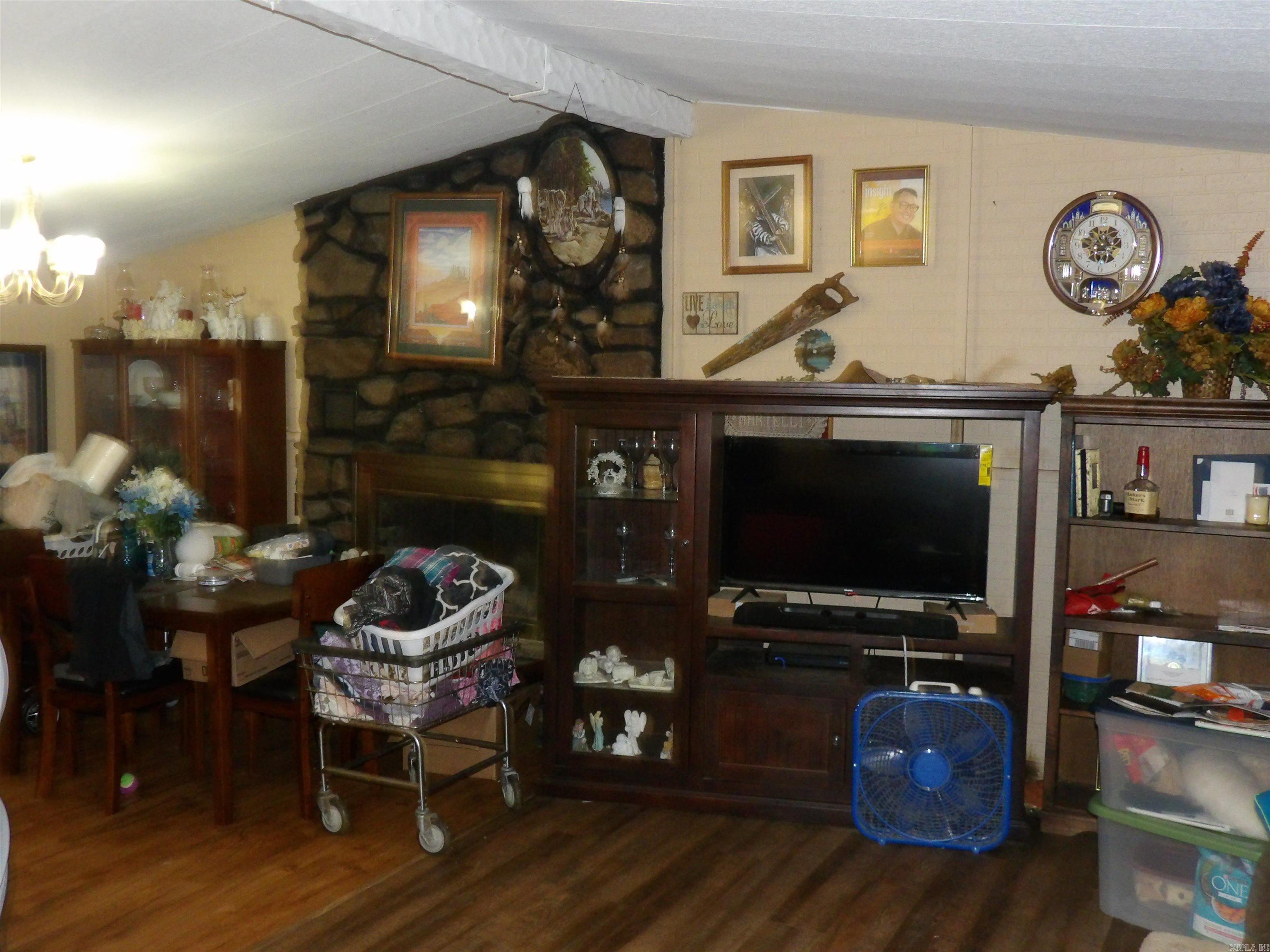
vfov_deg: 42.9
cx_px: 635
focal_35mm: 33
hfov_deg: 55.4
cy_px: 476
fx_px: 1211
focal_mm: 5.9
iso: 640
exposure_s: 1/8
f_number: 3.6
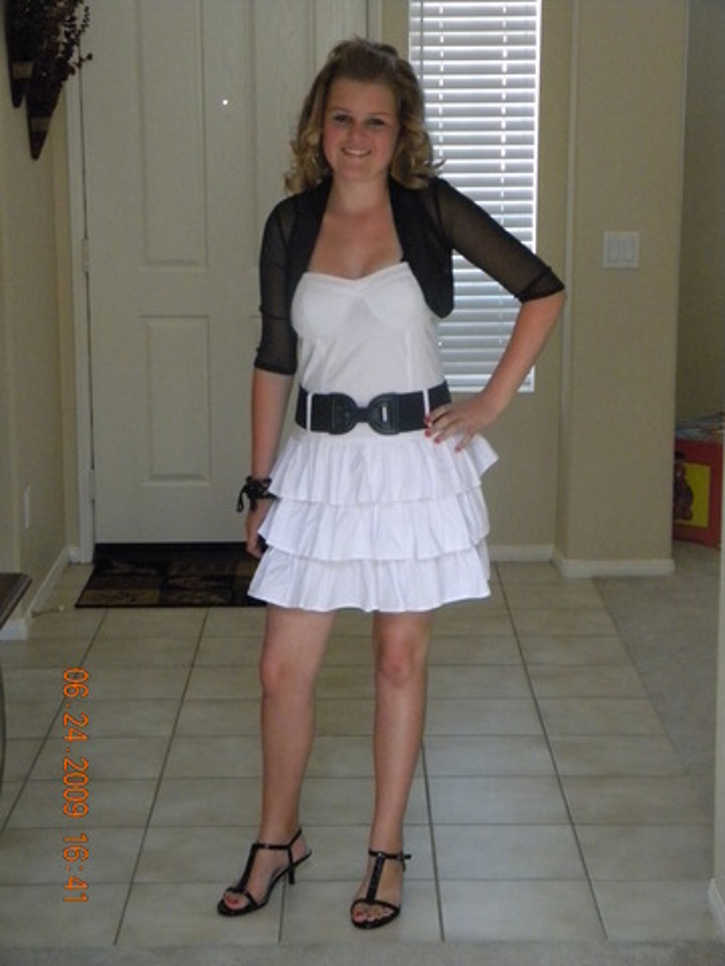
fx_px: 1871
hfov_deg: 21.9
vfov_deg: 29.0
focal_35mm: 67
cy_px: 483
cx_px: 362
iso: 800
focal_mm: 12.2
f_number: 4.3
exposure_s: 1/97.4
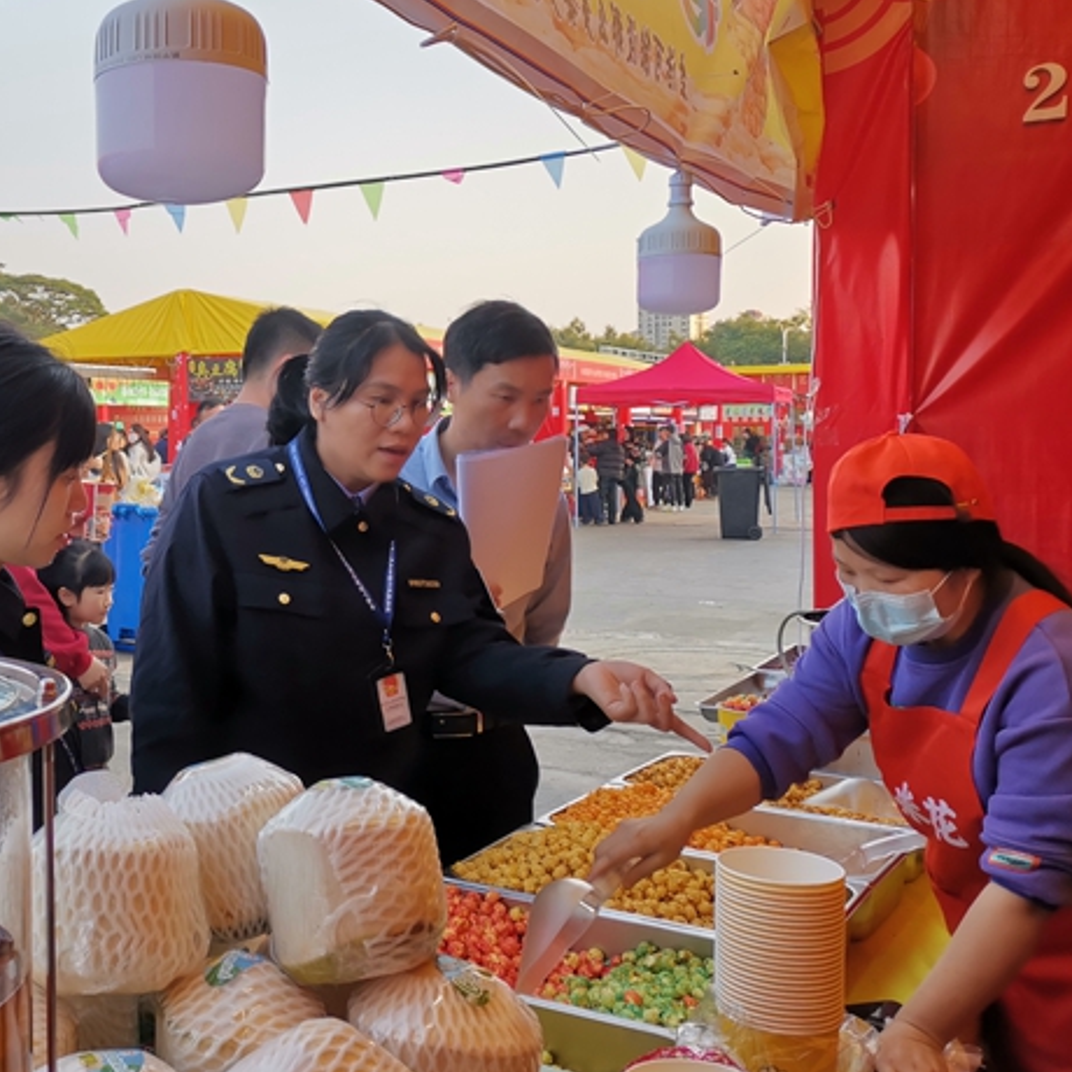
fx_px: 1401
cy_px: 445
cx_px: 270
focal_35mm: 40
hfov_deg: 40.7
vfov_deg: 41.7
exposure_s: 1/279
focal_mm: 4.75
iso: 50
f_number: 1.8
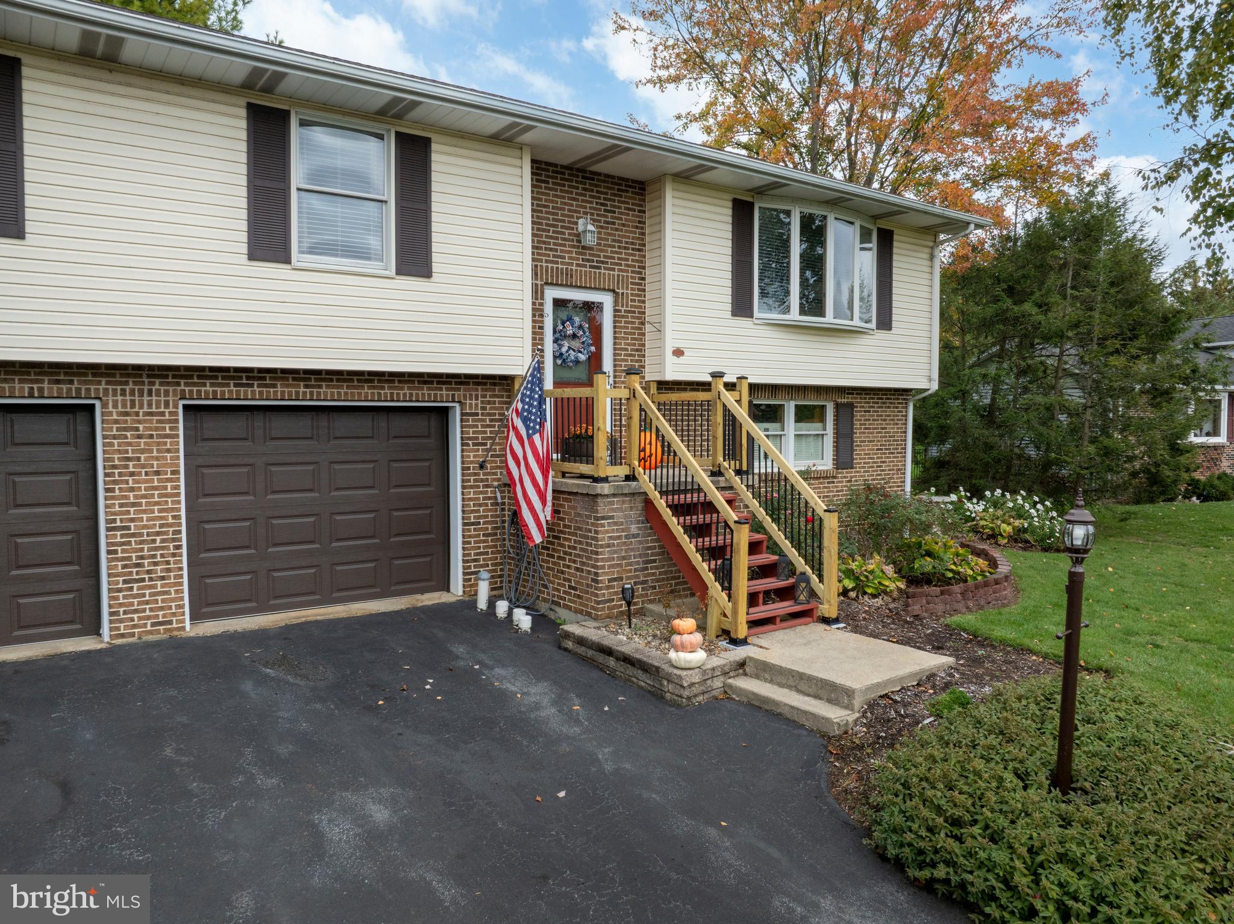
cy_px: 462
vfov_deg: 56.8
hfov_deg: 71.6
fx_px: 855
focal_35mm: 24
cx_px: 617
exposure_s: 1/120
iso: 100
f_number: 7.1
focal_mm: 12.29
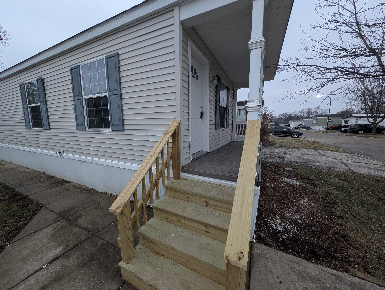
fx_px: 134
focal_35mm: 12
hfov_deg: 110.5
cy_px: 145
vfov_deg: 94.6
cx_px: 192
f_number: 1.95
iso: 164
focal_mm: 2.23
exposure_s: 1/122
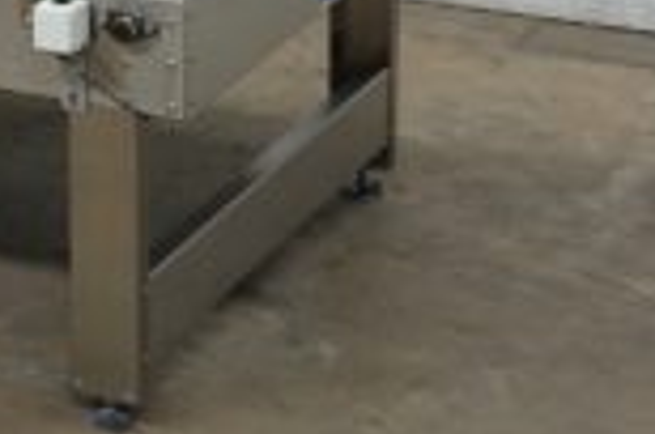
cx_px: -353
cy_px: -177
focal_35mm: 156
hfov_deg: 12.5
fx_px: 2832
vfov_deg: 8.6
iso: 250
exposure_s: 1/50
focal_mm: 18.24
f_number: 4
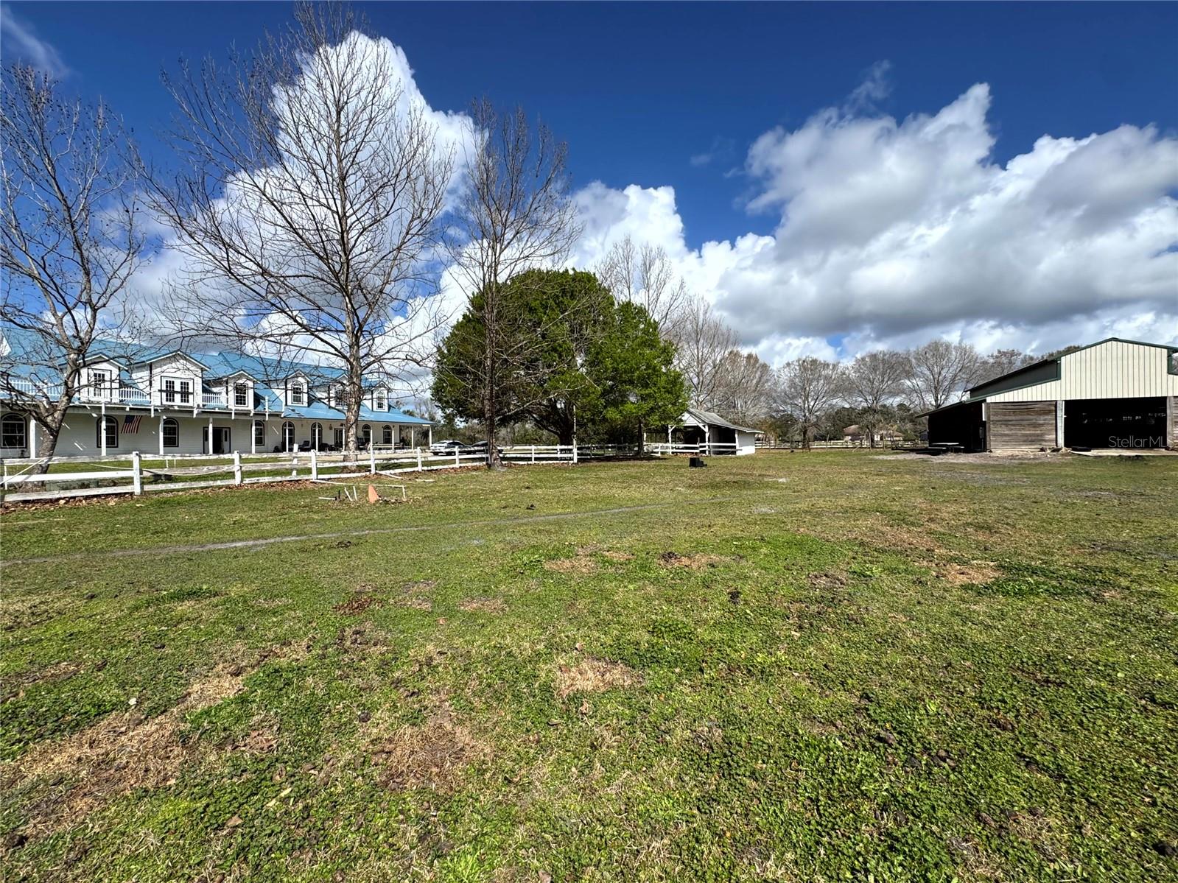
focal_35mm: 14
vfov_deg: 85.7
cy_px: 442
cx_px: 589
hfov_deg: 102.1
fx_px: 476
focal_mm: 2.22
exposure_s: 1/2874
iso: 50
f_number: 2.2
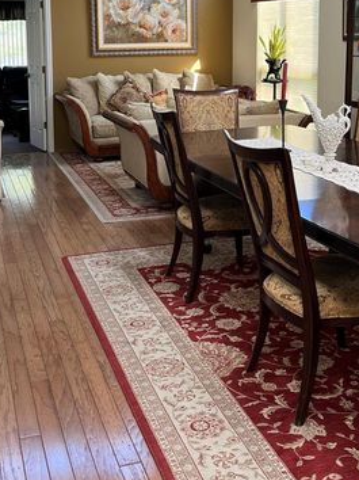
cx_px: 190
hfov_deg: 29.6
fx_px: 678
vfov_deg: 37.8
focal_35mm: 49
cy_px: 108
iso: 80
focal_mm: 5.1
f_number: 1.6
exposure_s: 1/122
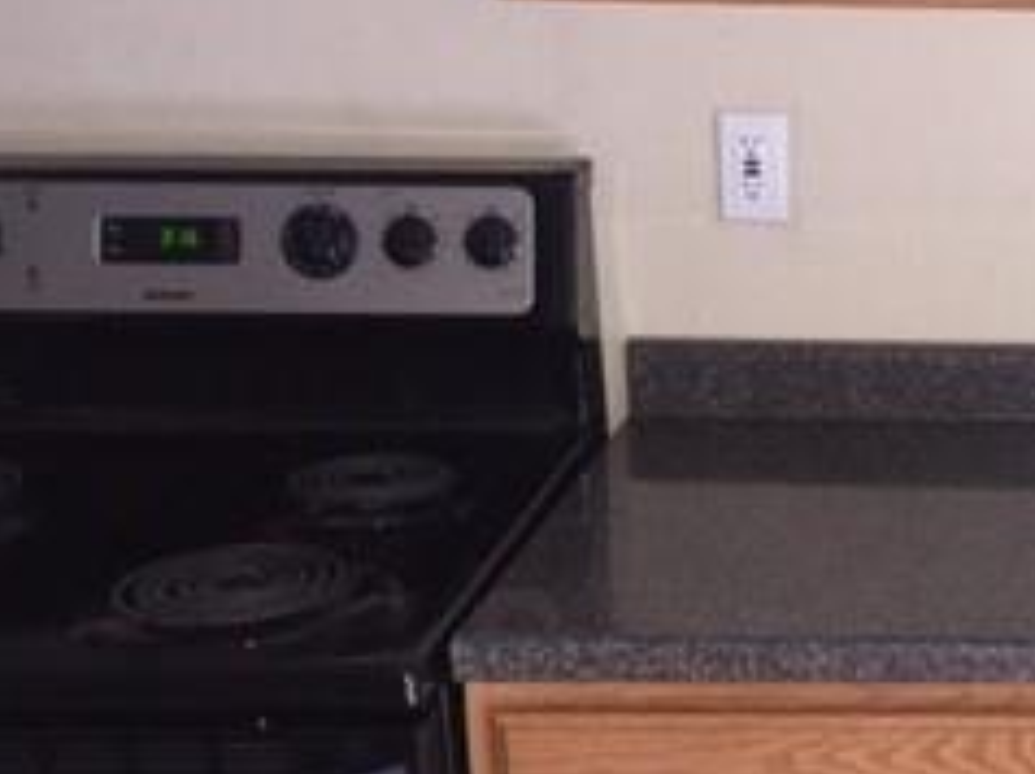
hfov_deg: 23.2
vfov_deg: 18.9
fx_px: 2330
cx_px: 1205
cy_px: 404
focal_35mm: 78
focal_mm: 4.15
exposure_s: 1/20
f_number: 2.2
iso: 250
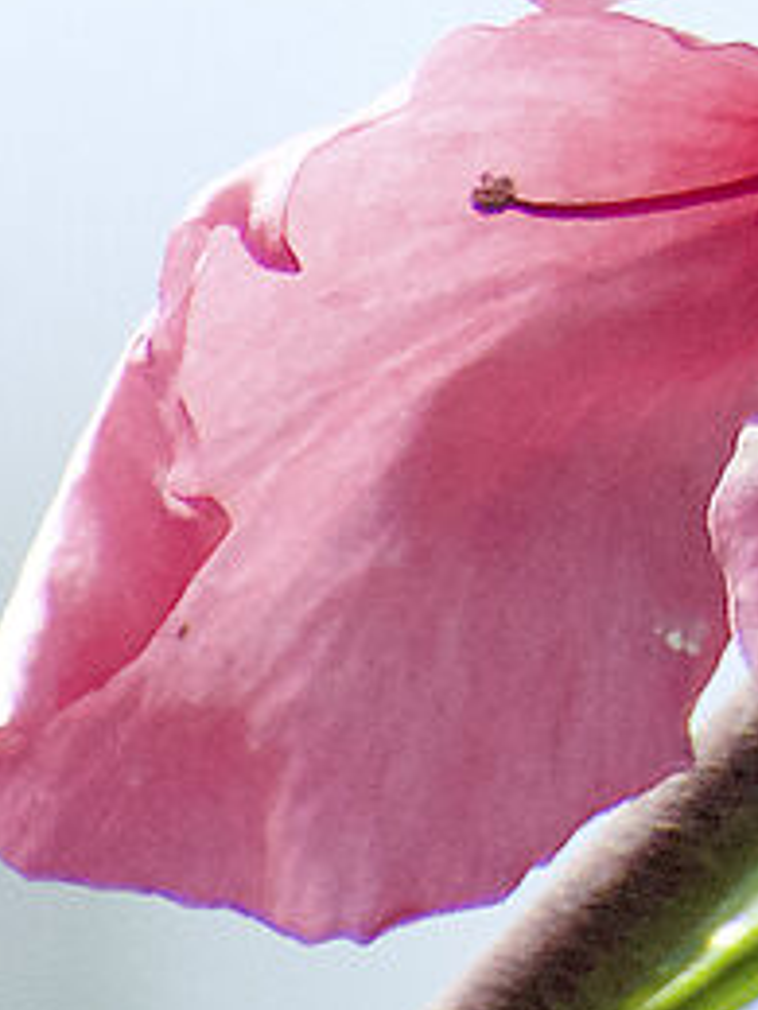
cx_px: 2297
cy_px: -1822
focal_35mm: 2668
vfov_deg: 0.7
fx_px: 77896
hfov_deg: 0.6
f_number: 16
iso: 2000
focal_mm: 300
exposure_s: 1/1000
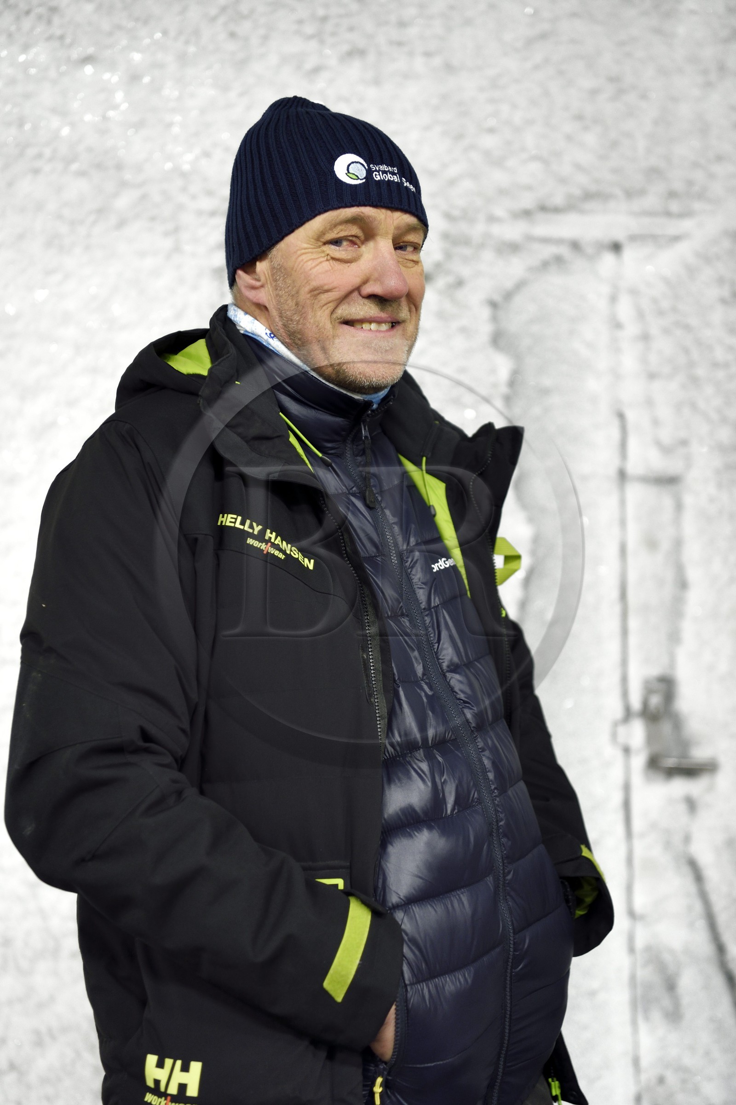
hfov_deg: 27.0
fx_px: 1533
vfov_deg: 39.6
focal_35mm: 50
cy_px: 552
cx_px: 368
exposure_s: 1/30
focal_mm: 50
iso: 800
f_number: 2.8
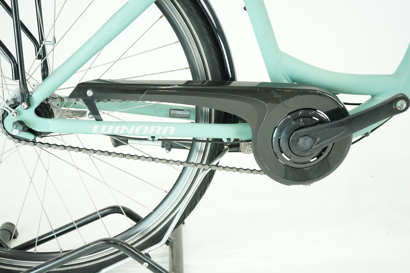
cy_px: 136
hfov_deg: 46.4
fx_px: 478
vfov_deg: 31.9
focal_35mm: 42
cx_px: 205
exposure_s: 1/200
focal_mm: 42
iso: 2500
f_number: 5
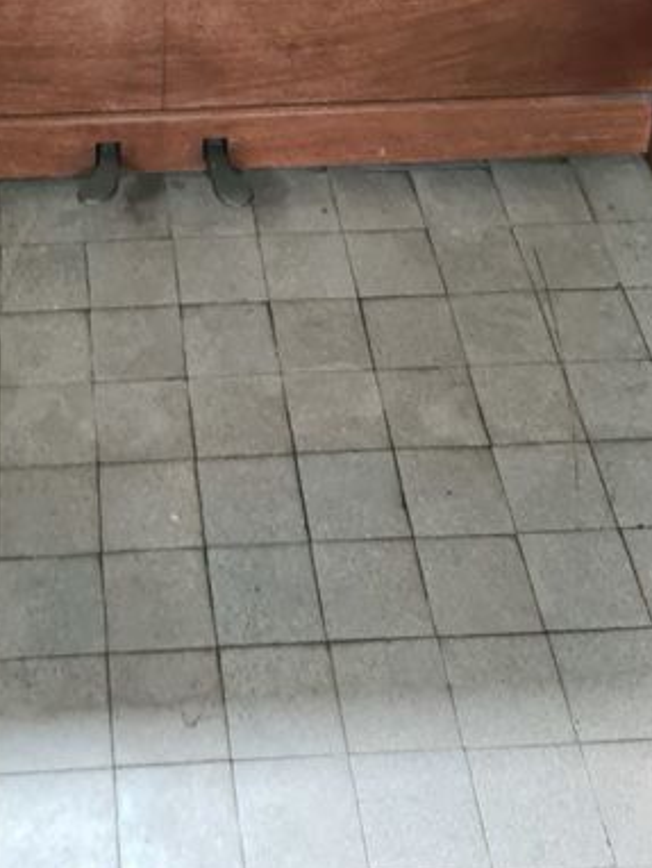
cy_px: -257
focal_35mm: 68
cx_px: 143
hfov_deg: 21.4
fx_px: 1706
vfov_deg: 24.8
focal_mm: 5.4
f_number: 1.8
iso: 500
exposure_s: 1/50
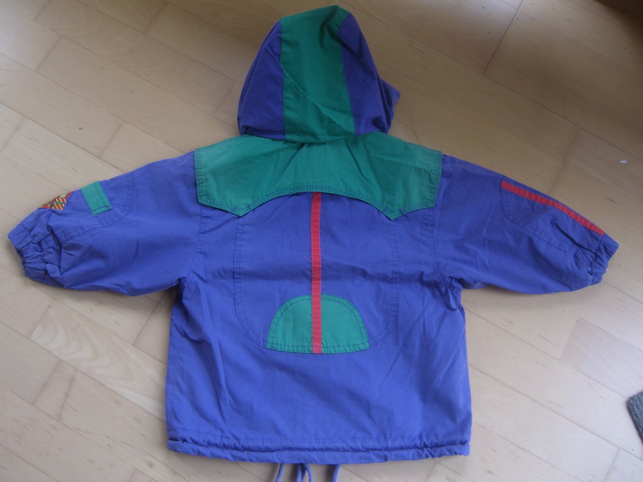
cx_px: 322
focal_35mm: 38
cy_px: 241
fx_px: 706
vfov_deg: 37.7
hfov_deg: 49.0
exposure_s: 1/30
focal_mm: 7.9
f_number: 2.8
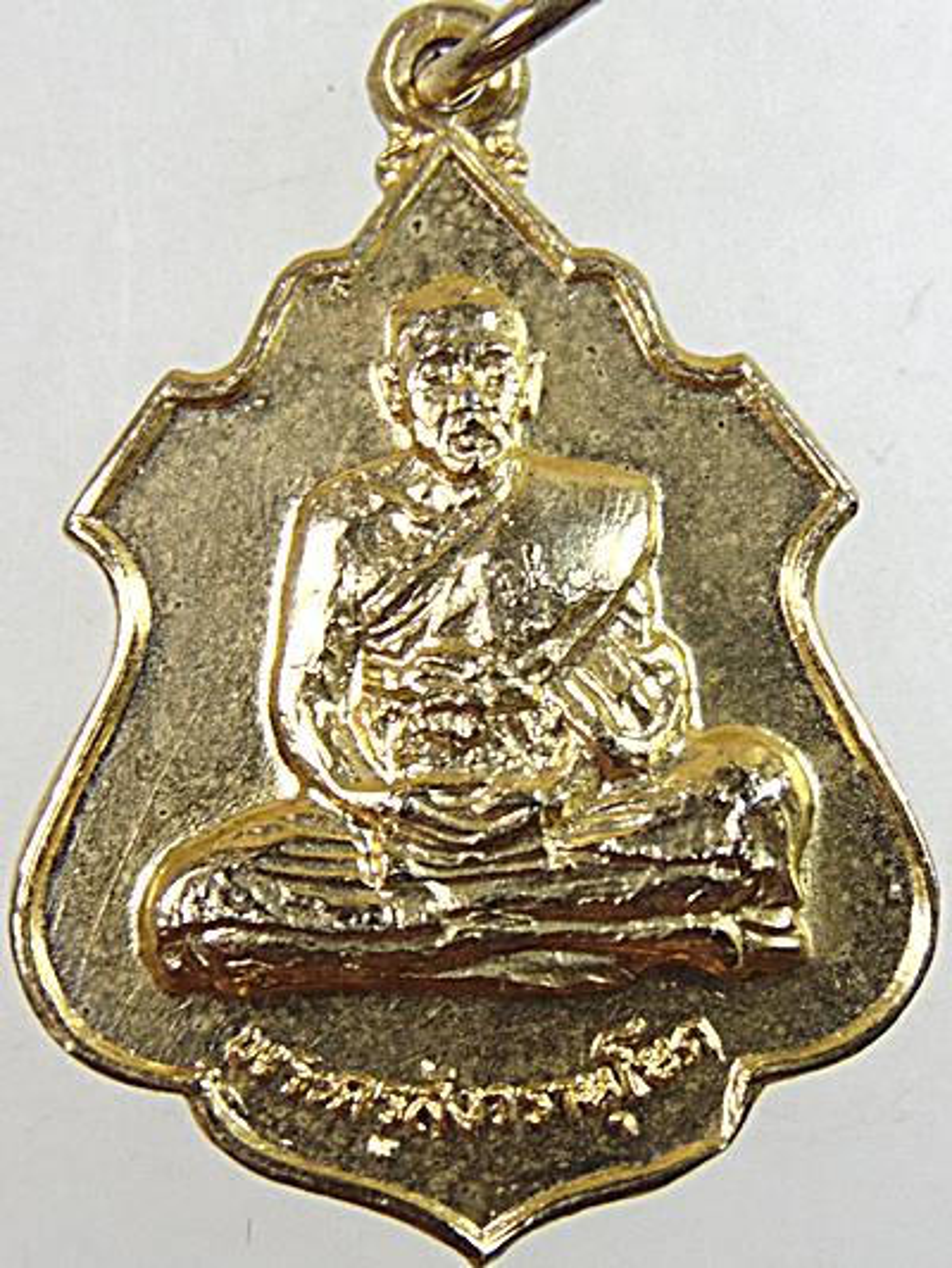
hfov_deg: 34.4
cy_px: 634
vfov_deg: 44.8
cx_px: 476
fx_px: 1539
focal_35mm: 42
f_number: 3.3
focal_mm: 7.6
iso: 80
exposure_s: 1/50
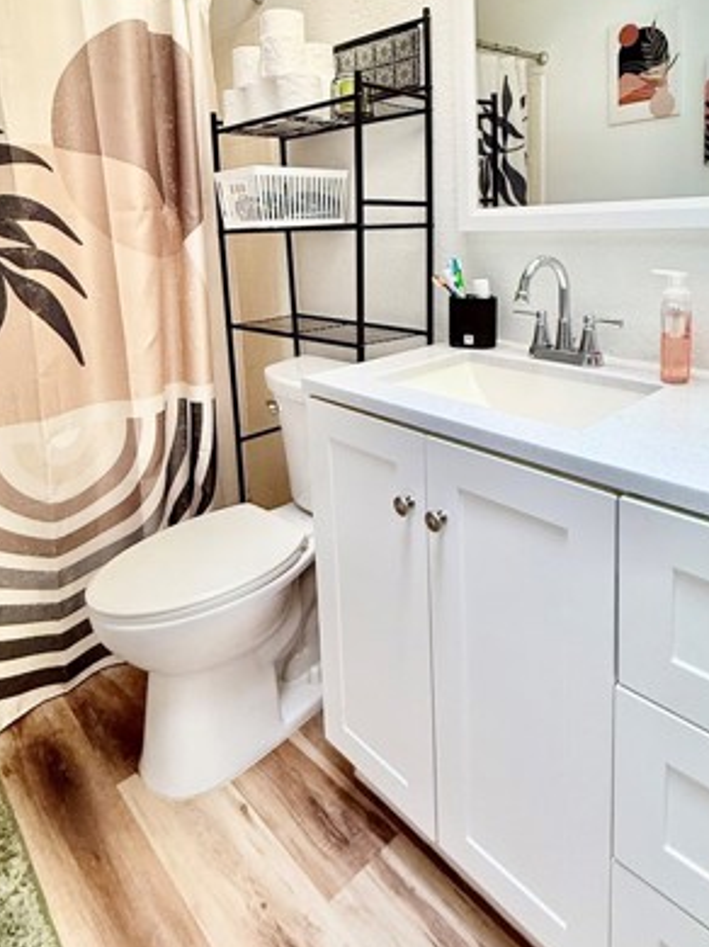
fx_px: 629
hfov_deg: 58.7
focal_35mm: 23
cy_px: 311
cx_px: 388
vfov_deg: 71.6
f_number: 2.2
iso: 250
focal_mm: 2.22
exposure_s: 1/90
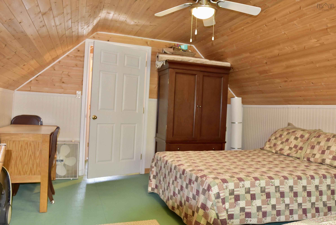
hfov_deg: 67.3
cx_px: 168
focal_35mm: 27
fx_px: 252
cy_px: 112
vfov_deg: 48.0
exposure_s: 1/40
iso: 800
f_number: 2.8
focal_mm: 18
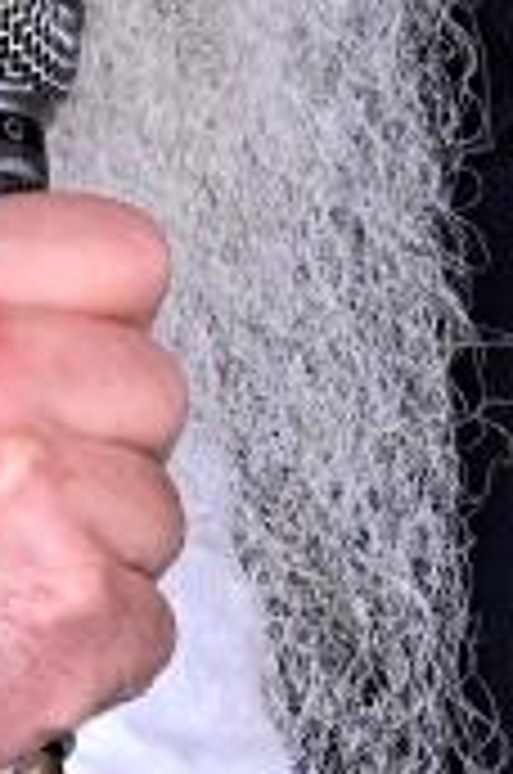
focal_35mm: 984
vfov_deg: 2.1
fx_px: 21117
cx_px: -328
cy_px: 207
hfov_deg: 1.4
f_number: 4
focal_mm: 110
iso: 3200
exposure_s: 1/160
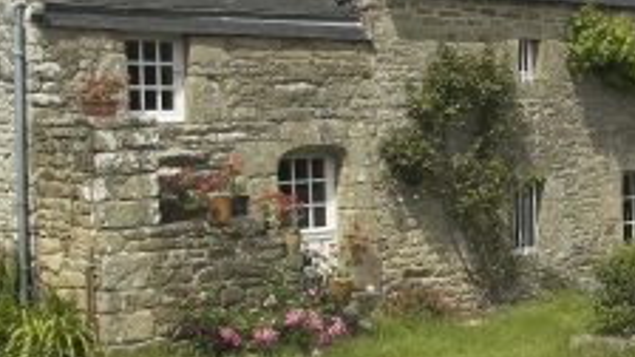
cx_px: 733
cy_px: 153
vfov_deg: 16.1
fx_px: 1263
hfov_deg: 25.7
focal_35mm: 75
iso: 100
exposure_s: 1/180
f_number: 9
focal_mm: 14
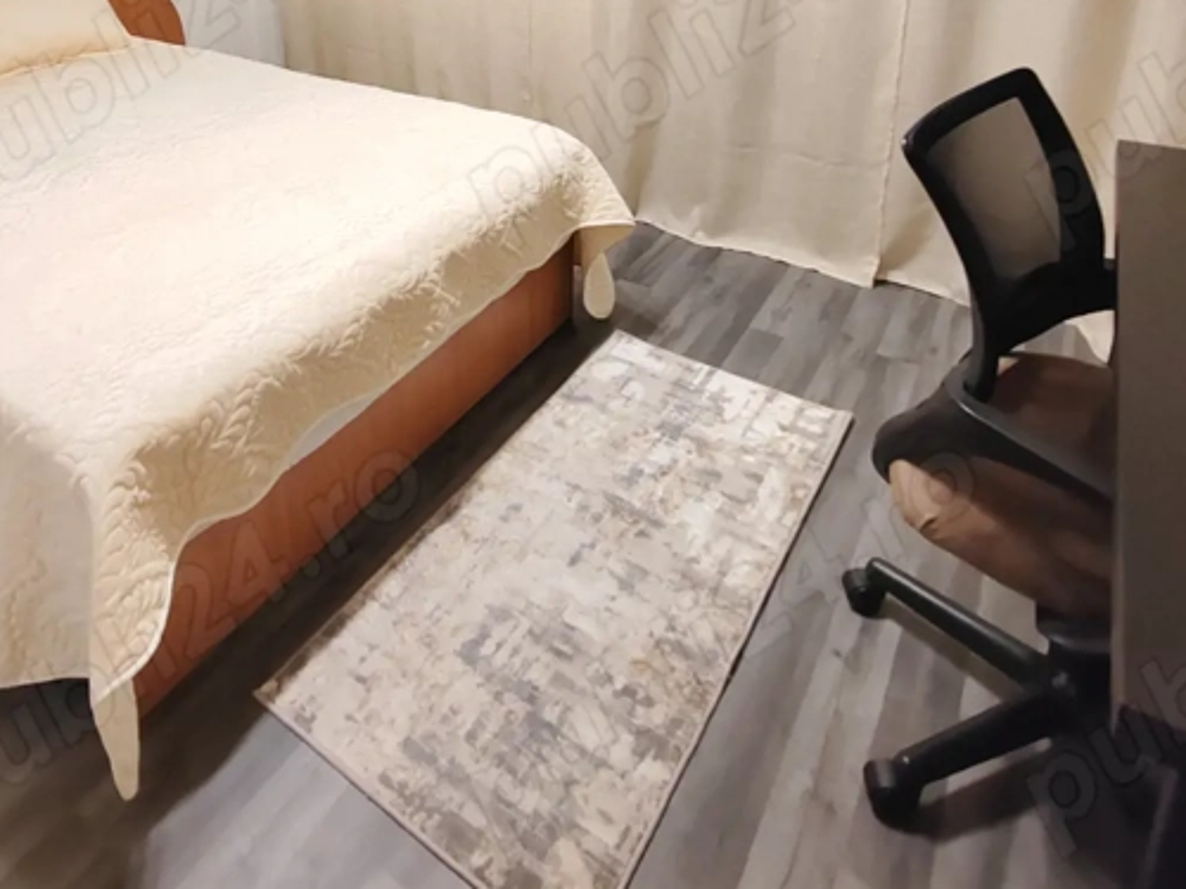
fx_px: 891
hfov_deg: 66.2
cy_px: 76
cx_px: 441
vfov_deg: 47.3
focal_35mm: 26
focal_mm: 2.16
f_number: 2.2
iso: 400
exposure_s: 1/33
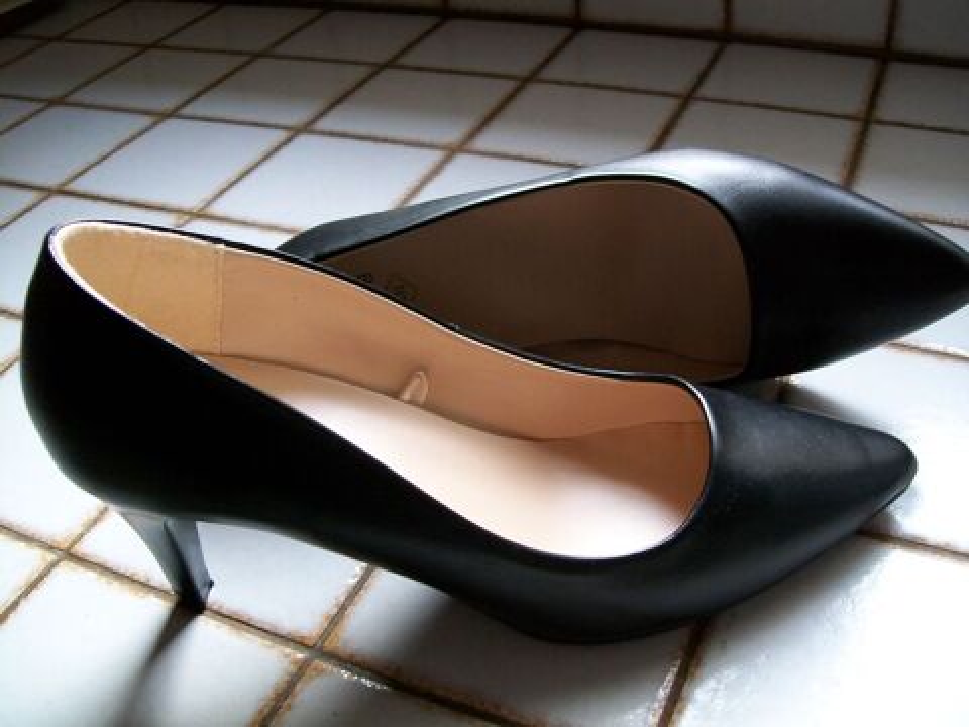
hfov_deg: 54.0
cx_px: 484
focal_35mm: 34
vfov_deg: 41.8
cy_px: 364
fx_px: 952
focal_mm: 6.1
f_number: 2.7
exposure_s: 1/60
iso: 155
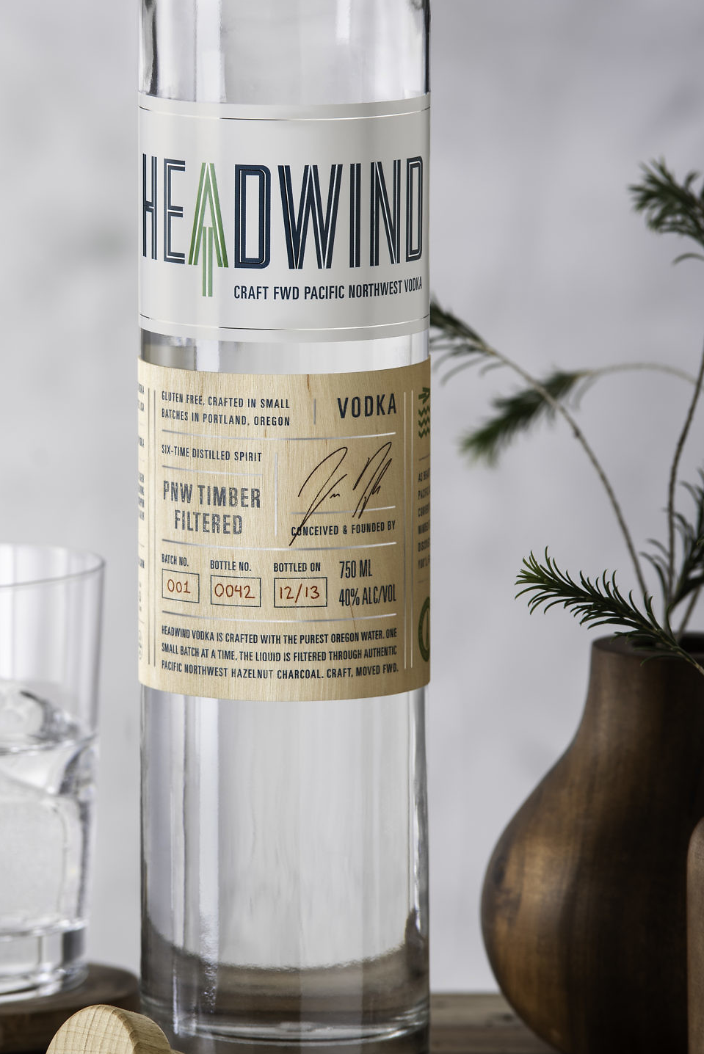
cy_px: 384
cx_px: 130
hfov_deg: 4.1
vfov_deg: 6.1
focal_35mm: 338
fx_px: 9902
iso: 100
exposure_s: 1/160
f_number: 7.1
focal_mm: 200
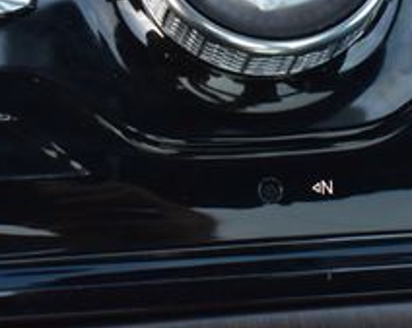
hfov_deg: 15.6
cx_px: 257
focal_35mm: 123
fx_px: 1503
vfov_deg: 12.3
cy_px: -35
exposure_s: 1/15
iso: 1400
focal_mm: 29
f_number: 6.3
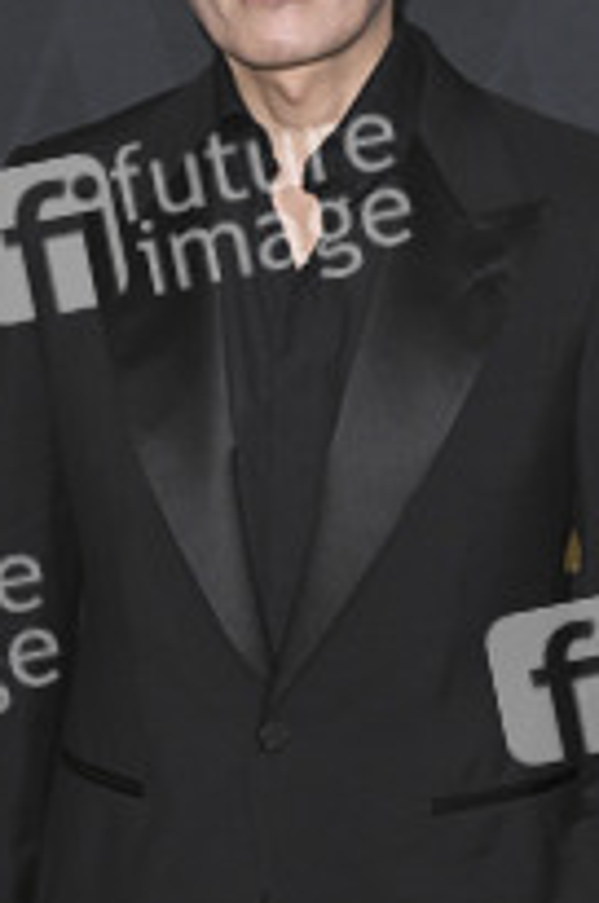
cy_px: 440
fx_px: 3330
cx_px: 313
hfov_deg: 10.3
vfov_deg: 15.4
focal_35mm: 133
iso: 2000
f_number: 5.6
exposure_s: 1/320
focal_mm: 68
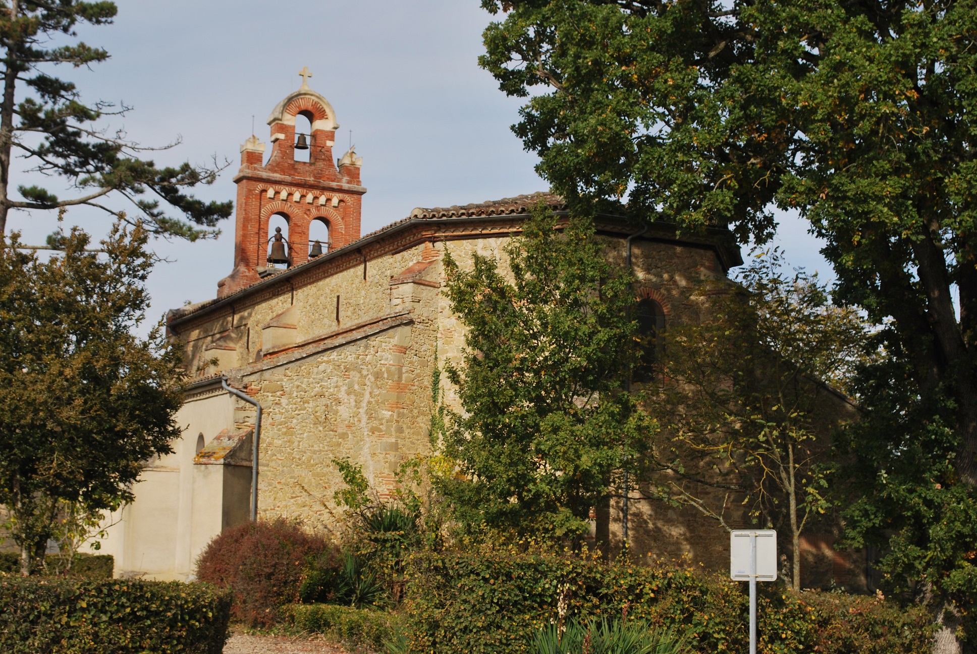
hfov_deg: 35.0
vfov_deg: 23.8
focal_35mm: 57
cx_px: 488
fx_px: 1549
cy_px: 327
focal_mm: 38
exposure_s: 1/250
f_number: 8
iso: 100
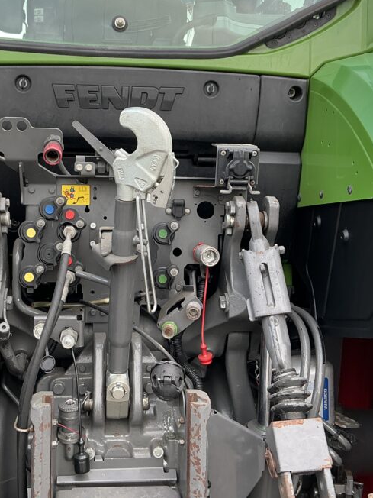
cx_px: 144
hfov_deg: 32.7
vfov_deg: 42.9
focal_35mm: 44
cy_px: 227
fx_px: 632
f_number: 1.8
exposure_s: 1/122
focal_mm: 3
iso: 20
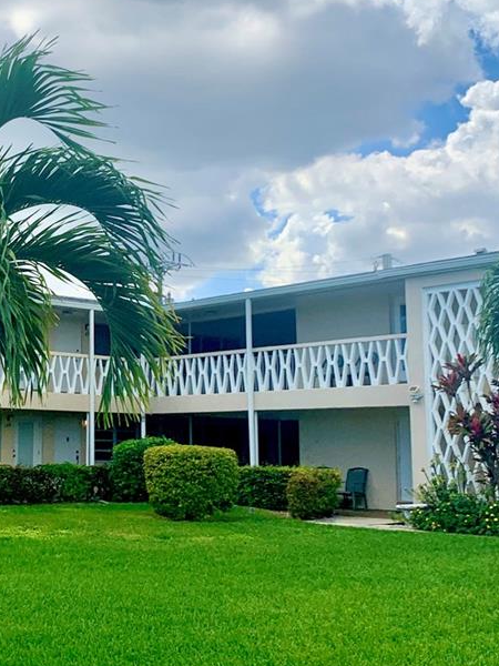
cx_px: 44
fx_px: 999
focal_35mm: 52
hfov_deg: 27.0
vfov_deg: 36.8
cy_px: 332
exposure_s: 1/2994
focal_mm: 4.25
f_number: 1.8
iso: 25
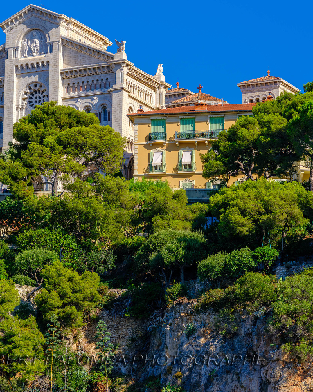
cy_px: 154
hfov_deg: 8.4
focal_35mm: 184
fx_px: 2131
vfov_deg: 10.5
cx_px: 105
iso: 320
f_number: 11
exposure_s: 1/320
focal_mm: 156
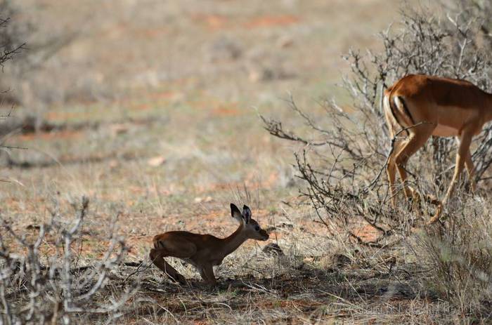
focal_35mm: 600
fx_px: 8180
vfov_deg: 2.3
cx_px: 246
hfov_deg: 3.4
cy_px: 162
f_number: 5.6
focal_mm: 400
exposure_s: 1/640
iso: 200
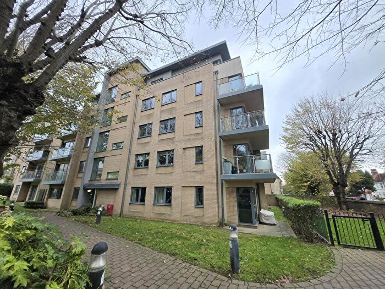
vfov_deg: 89.9
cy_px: 144
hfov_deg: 106.2
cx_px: 192
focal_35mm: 13
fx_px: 145
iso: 25
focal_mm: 1.7
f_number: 2.2
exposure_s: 1/115
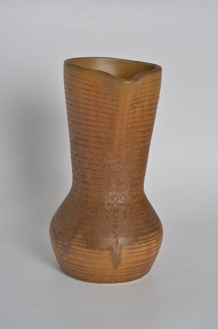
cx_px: 109
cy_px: 164
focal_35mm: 75
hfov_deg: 18.1
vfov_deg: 27.0
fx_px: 684
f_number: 14
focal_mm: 50
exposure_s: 1/125
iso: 100
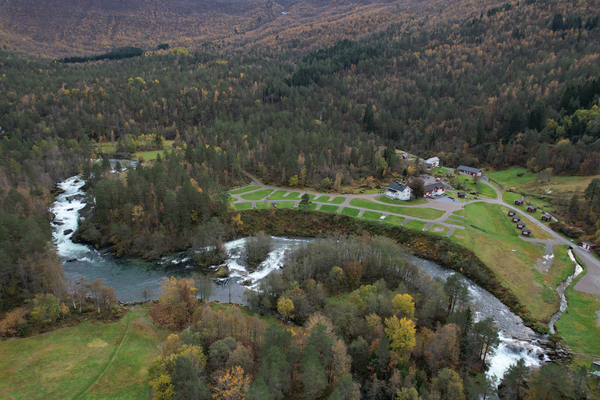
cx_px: 300
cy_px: 200
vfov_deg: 57.2
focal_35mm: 22
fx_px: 367
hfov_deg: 78.6
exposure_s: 1/400
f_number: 2.8
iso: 100
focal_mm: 8.38
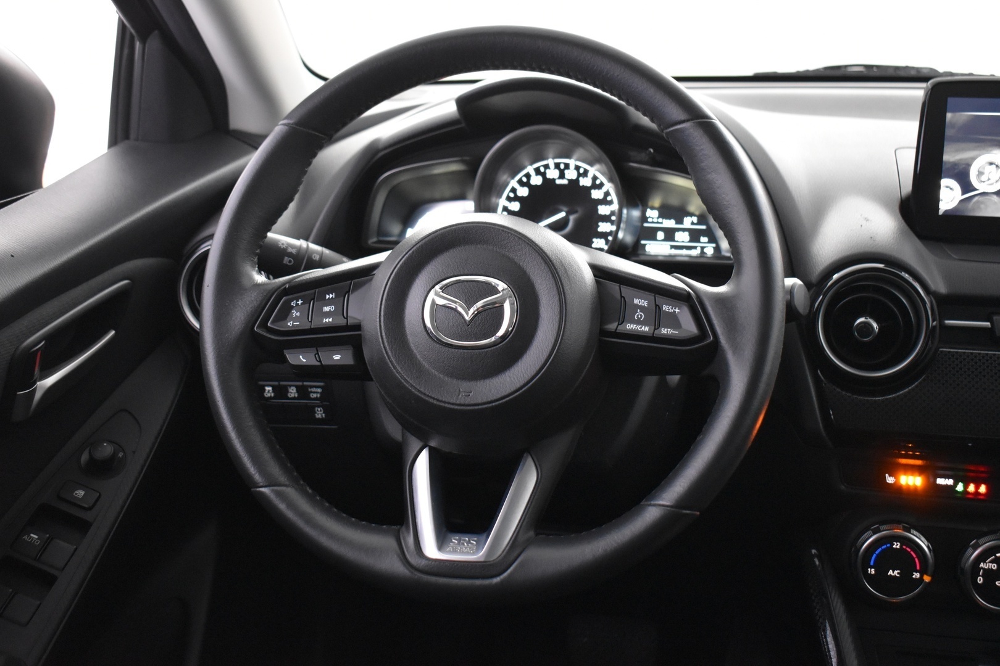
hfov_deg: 45.0
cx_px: 500
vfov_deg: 30.8
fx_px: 1208
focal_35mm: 44
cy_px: 333
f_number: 4.2
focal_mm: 29
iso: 3200
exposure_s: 1/15
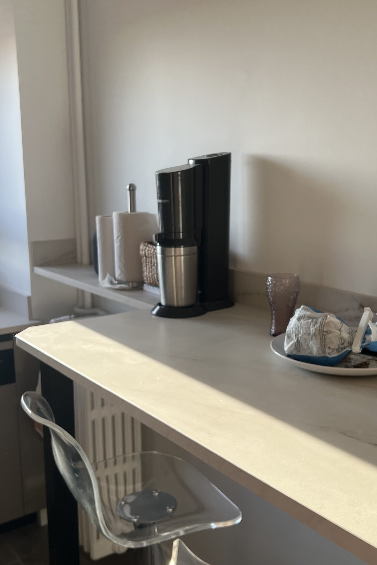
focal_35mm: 40
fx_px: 628
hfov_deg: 33.2
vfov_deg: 48.5
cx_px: 235
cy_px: 291
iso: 50
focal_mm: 5.7
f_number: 1.5
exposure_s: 1/302
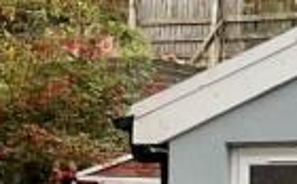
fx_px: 1818
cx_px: 549
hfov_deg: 8.9
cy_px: 220
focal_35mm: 225
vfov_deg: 5.8
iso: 20
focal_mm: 3
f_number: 1.8
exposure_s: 1/122
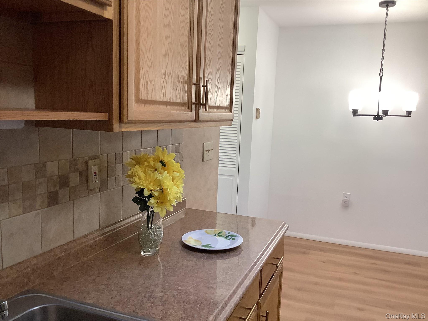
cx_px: 214
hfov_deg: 58.4
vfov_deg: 45.4
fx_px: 383
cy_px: 160
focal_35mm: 31
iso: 80
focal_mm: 3.3
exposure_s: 1/60
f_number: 2.4
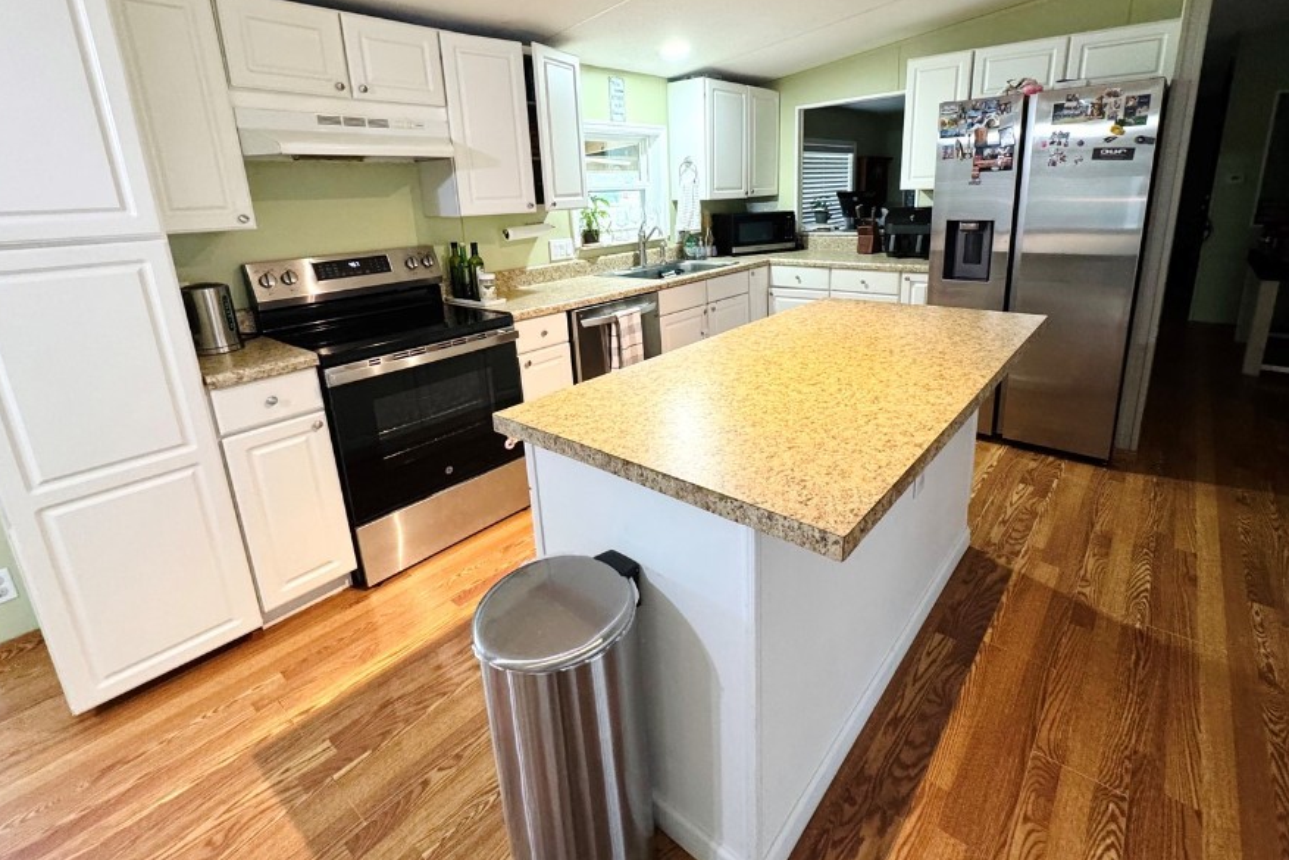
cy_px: 343
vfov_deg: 69.7
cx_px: 689
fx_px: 609
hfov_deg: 93.1
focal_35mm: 17
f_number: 2.2
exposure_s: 1/60
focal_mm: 2.22
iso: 320
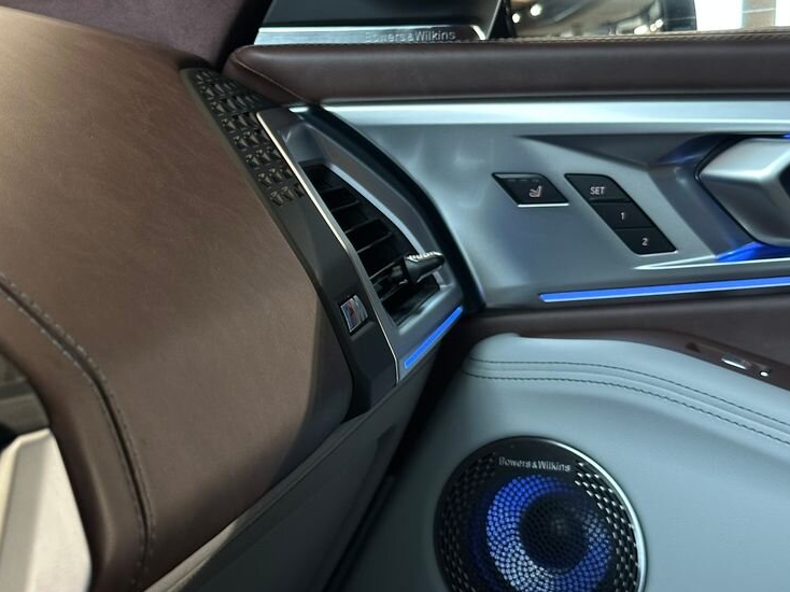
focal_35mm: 67
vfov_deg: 21.9
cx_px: 271
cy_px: 293
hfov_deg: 28.8
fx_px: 1529
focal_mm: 6.86
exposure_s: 1/53
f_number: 1.78
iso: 250
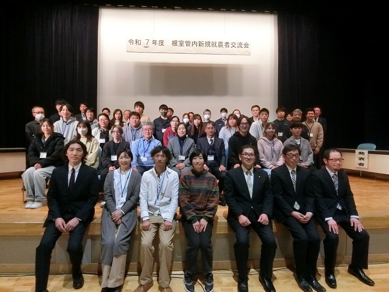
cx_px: 194
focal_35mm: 19
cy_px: 146
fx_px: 214
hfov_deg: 84.7
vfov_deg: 68.7
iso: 1600
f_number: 2.7
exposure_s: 1/320
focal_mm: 4.06
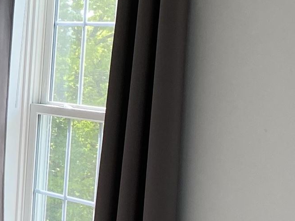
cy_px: 179
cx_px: -313
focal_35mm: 121
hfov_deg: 13.6
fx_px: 1031
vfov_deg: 12.2
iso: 50
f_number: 1.8
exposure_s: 1/122
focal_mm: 4.25
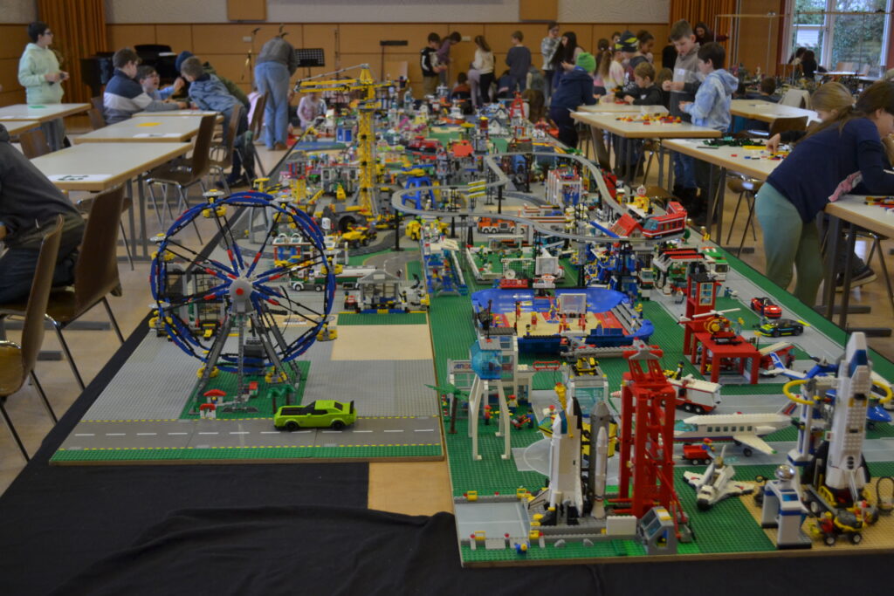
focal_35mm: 39
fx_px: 969
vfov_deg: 34.2
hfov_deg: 49.5
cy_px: 298
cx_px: 447
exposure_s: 1/60
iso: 800
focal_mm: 26
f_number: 4.2
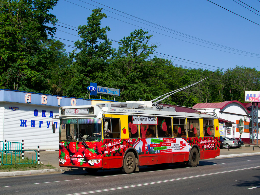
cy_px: 98
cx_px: 123
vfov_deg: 25.4
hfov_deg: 33.5
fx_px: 432
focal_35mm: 58
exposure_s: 1/1250
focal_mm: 35
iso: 200
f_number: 6.3
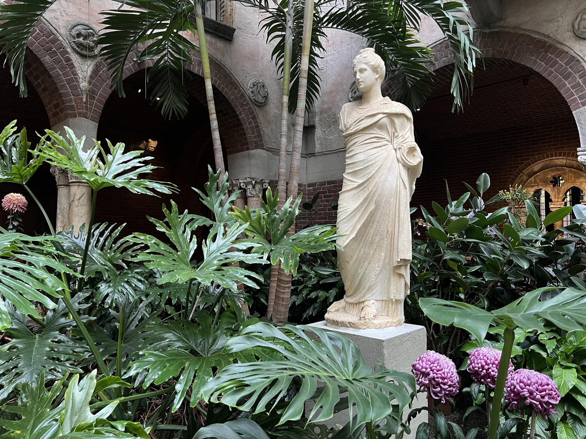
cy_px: 220
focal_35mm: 26
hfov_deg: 67.3
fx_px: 440
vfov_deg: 53.1
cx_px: 293
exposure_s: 1/60
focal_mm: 5.7
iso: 125
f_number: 1.5
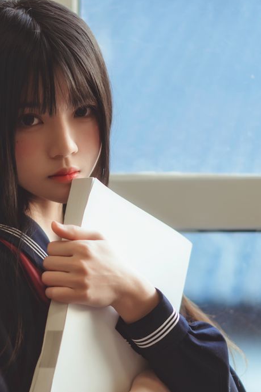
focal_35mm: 131
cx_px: 86
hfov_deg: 10.5
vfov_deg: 15.6
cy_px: 270
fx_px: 1425
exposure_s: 1/125
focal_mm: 50
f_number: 1.4
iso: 100
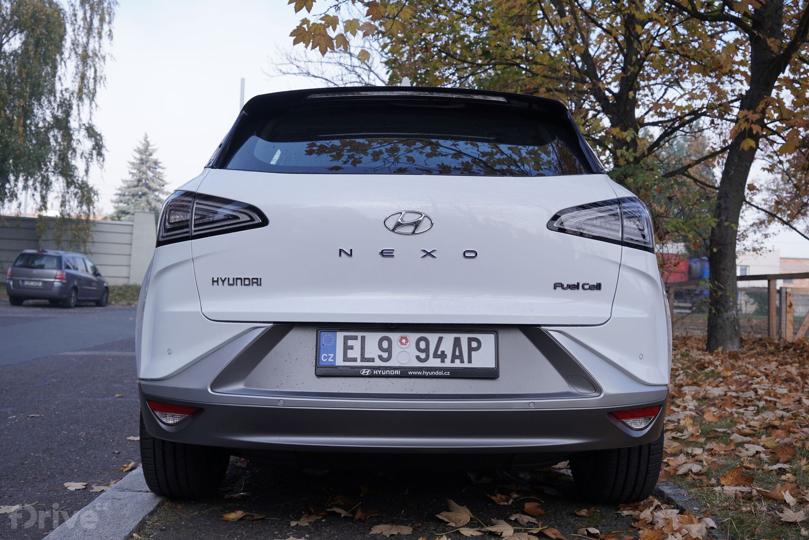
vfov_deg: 36.9
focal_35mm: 36
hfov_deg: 53.1
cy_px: 270
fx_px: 809
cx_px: 404
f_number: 6.3
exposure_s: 1/125
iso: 100
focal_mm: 36
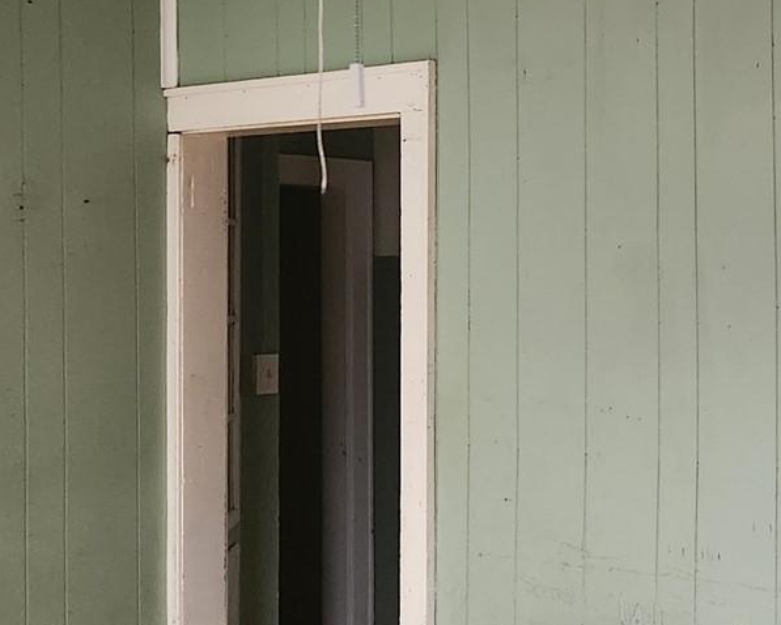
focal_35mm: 77
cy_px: 279
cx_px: 731
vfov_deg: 19.9
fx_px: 1780
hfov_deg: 23.9
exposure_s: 1/120
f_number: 1.8
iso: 800
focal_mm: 5.4
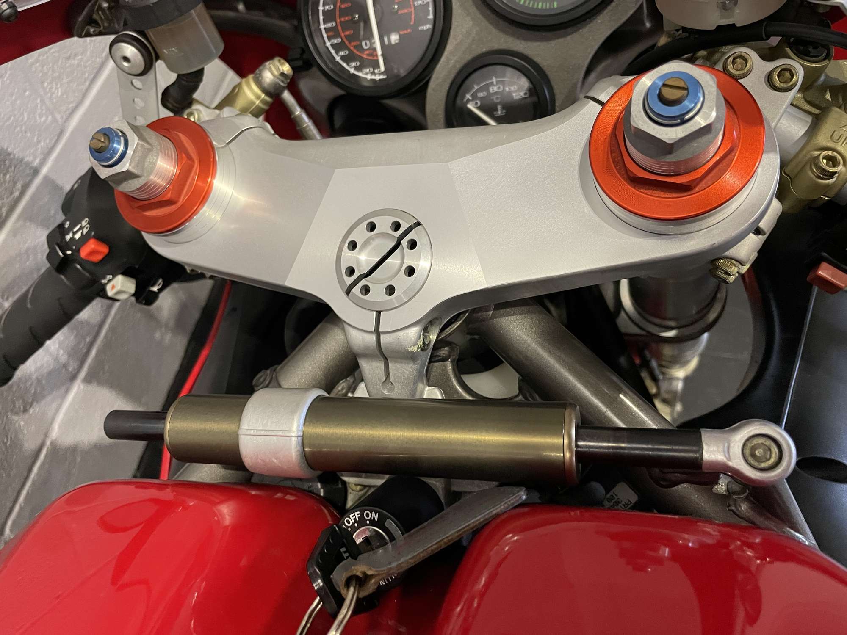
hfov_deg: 67.3
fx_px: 636
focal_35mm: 26
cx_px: 424
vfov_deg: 53.1
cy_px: 318
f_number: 1.6
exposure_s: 1/50
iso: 400
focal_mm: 4.2
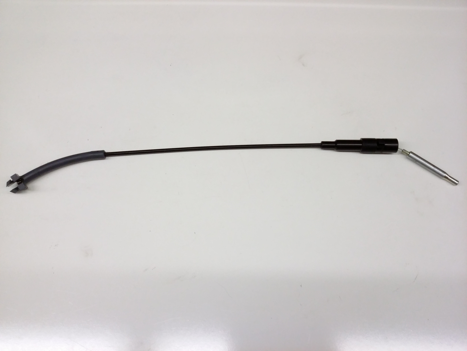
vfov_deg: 44.2
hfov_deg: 56.8
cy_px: 176
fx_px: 432
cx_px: 234
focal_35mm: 32
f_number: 2.4
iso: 160
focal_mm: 3.4
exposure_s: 1/24
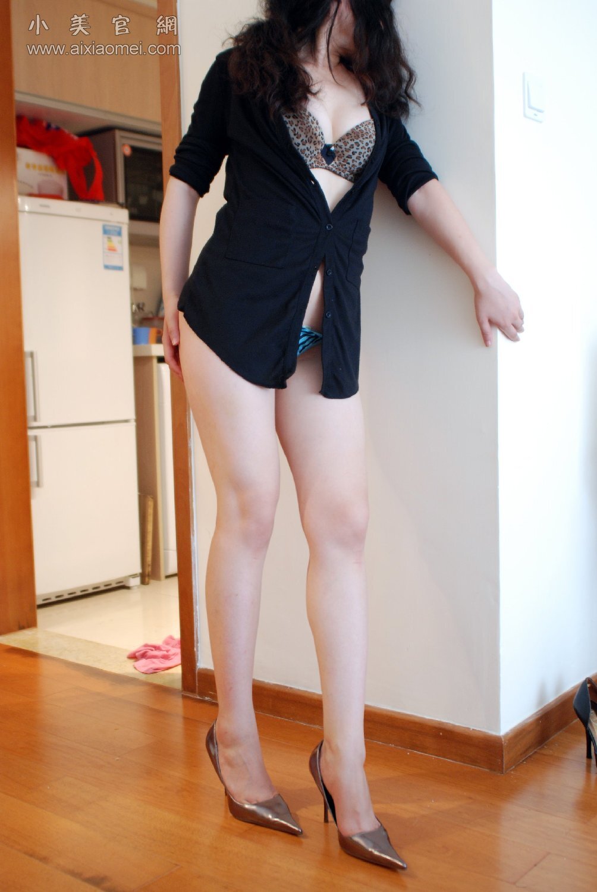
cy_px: 446
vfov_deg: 49.5
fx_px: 967
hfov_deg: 34.3
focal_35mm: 39
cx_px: 298
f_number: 2.8
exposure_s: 1/5
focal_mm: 26
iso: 400
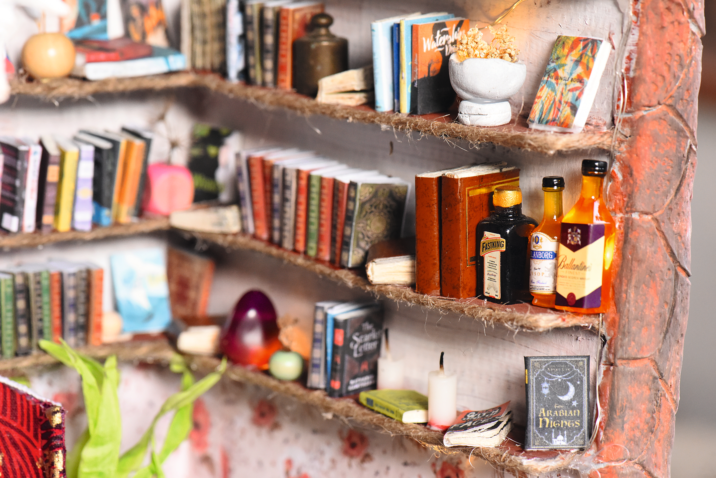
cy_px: 239
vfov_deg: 13.1
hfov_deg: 19.5
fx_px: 2089
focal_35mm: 105
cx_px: 358
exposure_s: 1/100
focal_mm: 105
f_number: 10
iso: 4000
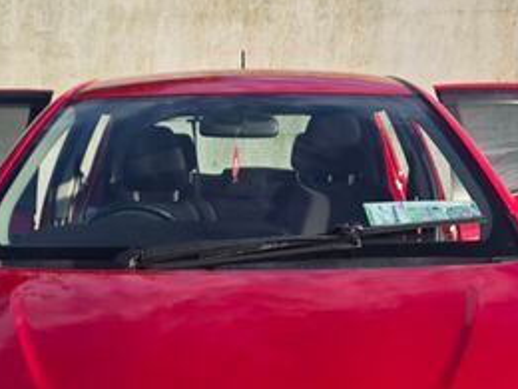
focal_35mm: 53
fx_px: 793
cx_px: 229
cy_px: 299
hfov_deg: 36.1
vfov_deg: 27.1
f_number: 1.7
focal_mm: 6.3
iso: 80
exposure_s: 1/1910
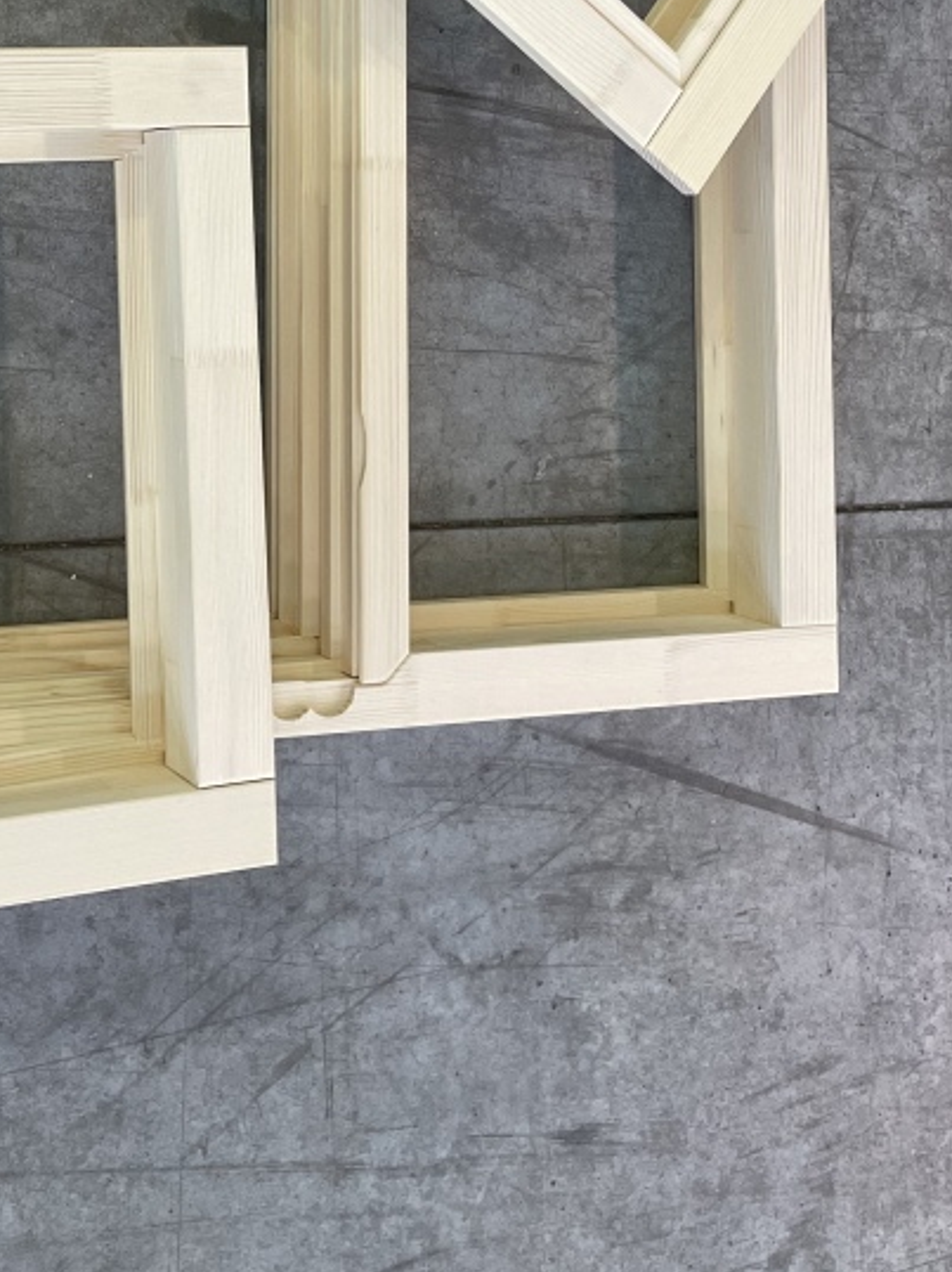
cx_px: 156
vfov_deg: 31.2
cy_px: 57
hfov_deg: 24.7
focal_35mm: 58
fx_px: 2128
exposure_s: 1/100
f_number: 1.6
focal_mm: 4.2
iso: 100
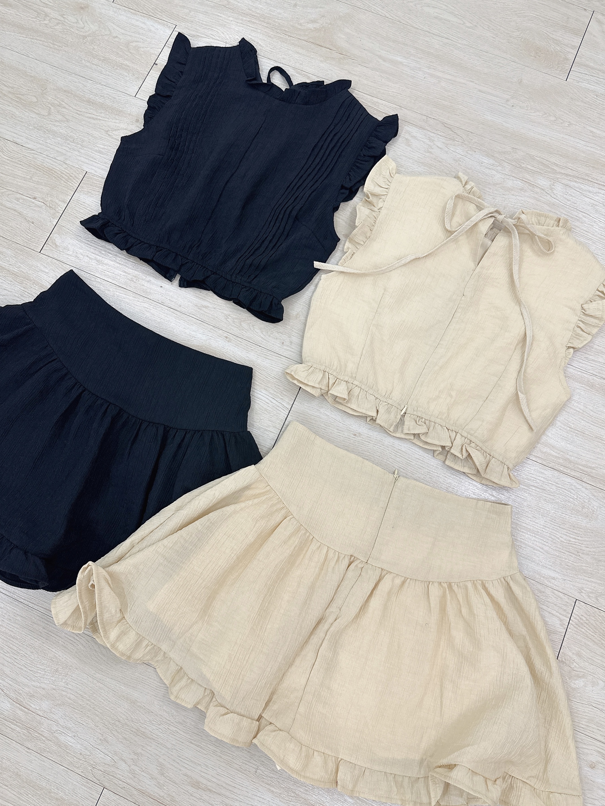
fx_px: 559
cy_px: 403
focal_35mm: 24
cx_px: 302
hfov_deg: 56.8
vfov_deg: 71.6
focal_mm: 6.86
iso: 200
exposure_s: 1/100
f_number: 1.78
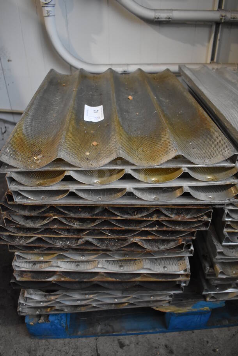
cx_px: 119
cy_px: 178
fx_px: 267
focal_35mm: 27
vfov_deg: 67.3
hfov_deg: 48.0
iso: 2500
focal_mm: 18
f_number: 3.5
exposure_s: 1/125
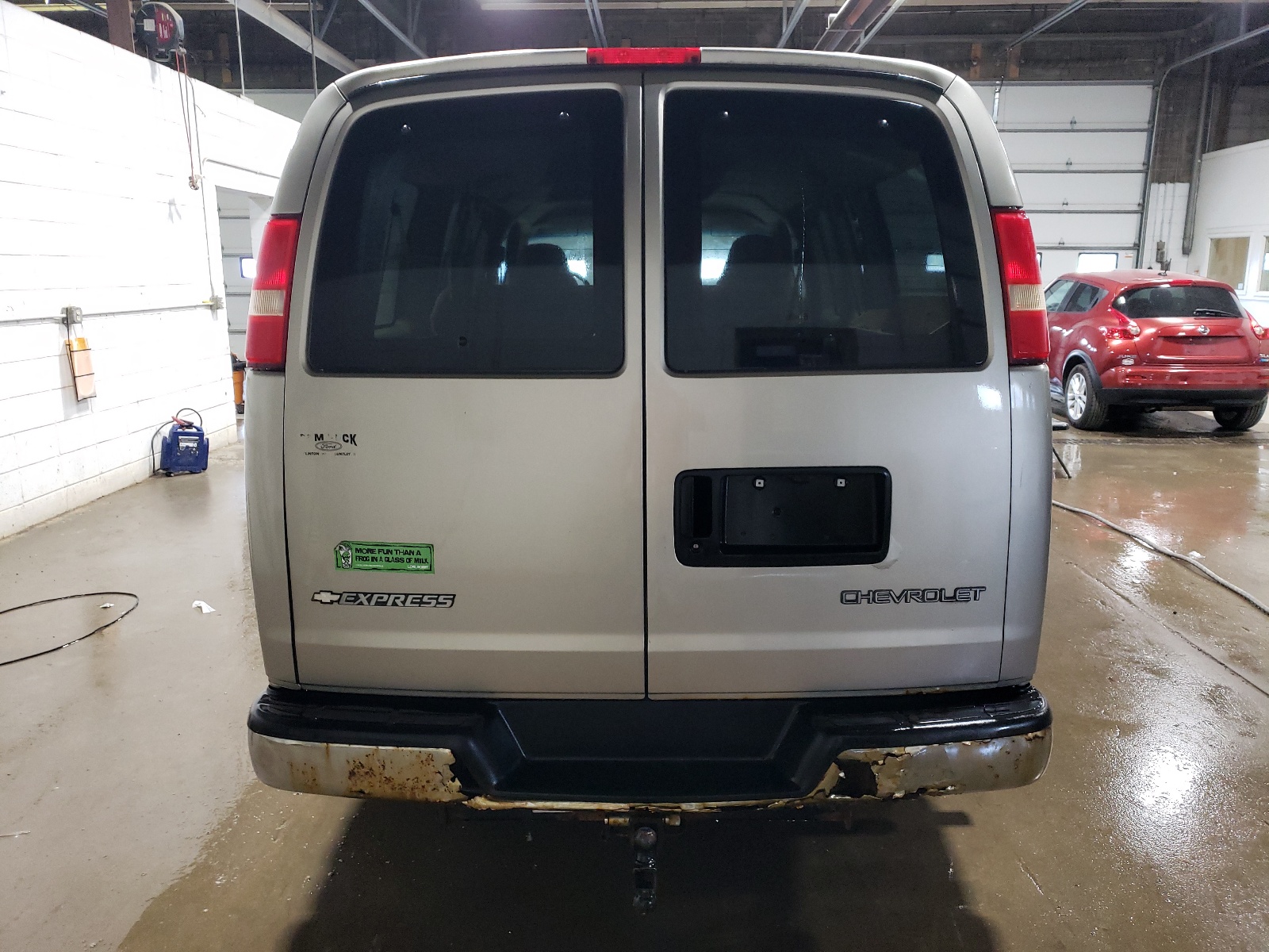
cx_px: 634
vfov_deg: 53.1
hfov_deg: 67.3
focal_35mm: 26
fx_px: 953
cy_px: 476
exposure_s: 1/60.2
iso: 184
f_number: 1.5
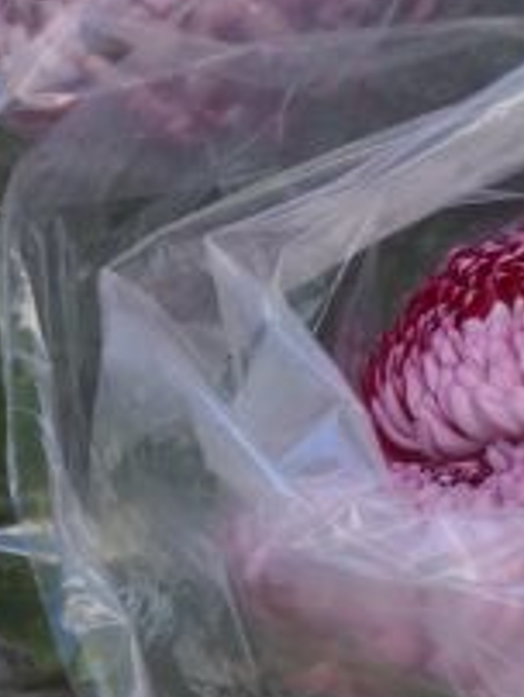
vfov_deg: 5.8
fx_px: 6870
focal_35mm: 341
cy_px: 162
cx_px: 1850
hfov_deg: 4.1
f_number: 8
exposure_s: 1/200
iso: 500
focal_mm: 32.2
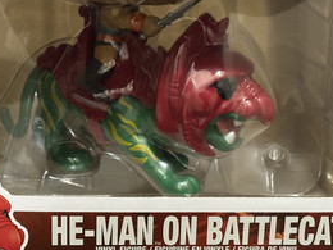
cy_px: 72
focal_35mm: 100
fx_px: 962
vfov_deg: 14.7
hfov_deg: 19.6
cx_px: 119
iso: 400
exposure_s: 1/30
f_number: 1.6
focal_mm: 5.96
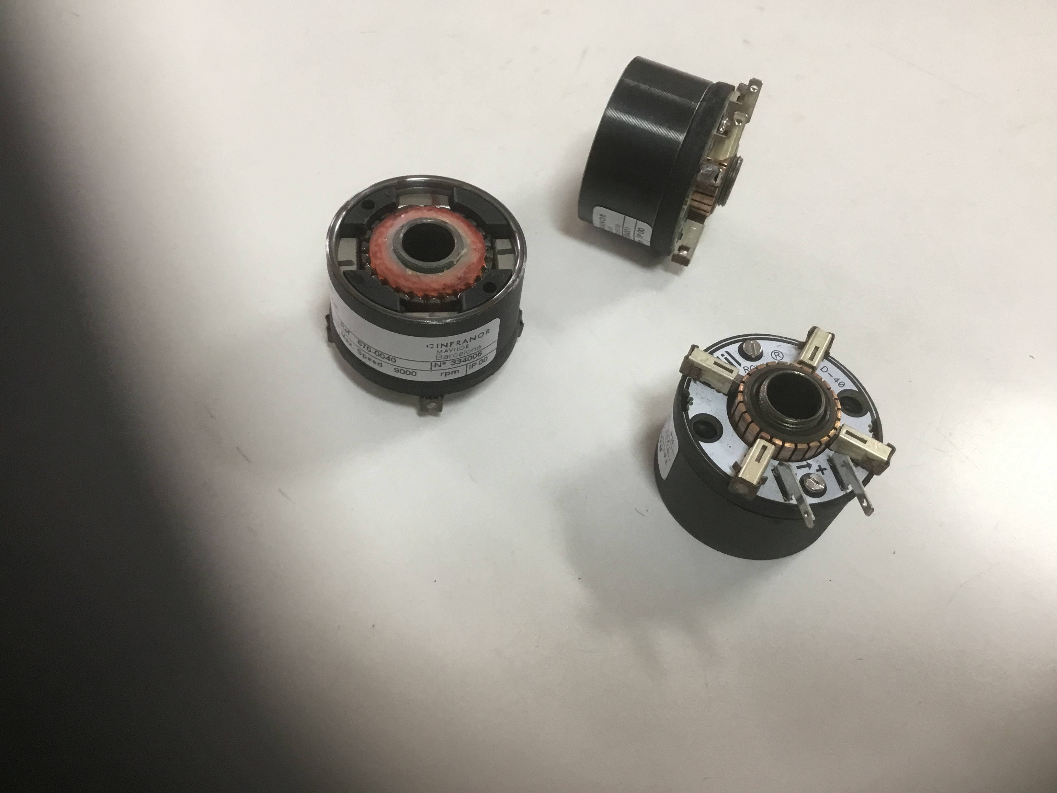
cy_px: 396
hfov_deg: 58.4
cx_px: 528
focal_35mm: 31
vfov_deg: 45.4
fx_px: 947
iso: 64
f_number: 2.4
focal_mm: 3.3
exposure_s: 1/30
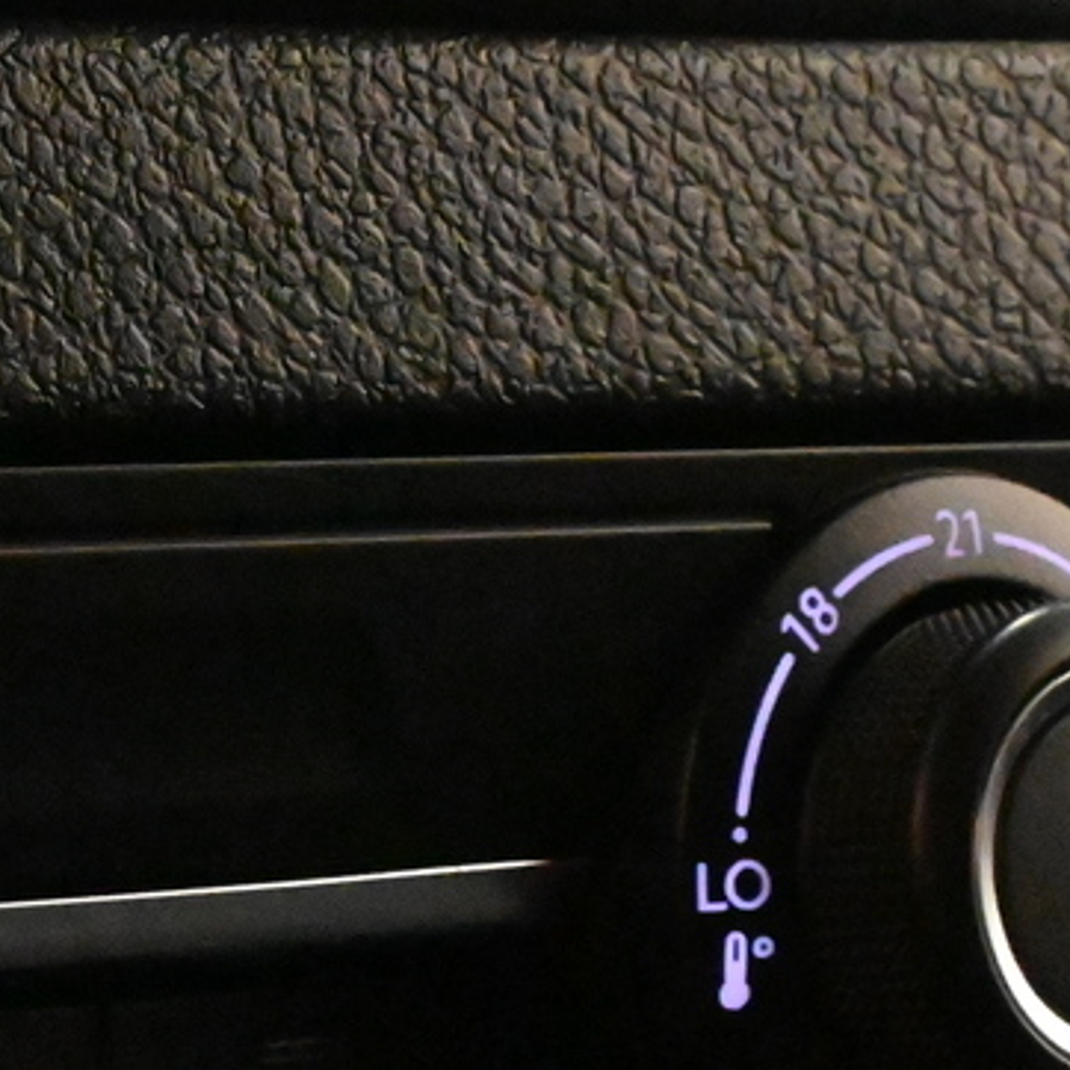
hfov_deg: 10.6
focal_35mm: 157
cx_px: -742
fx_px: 5489
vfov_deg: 11.0
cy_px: 1141
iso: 16000
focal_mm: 27.5
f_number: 10
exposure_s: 1/40
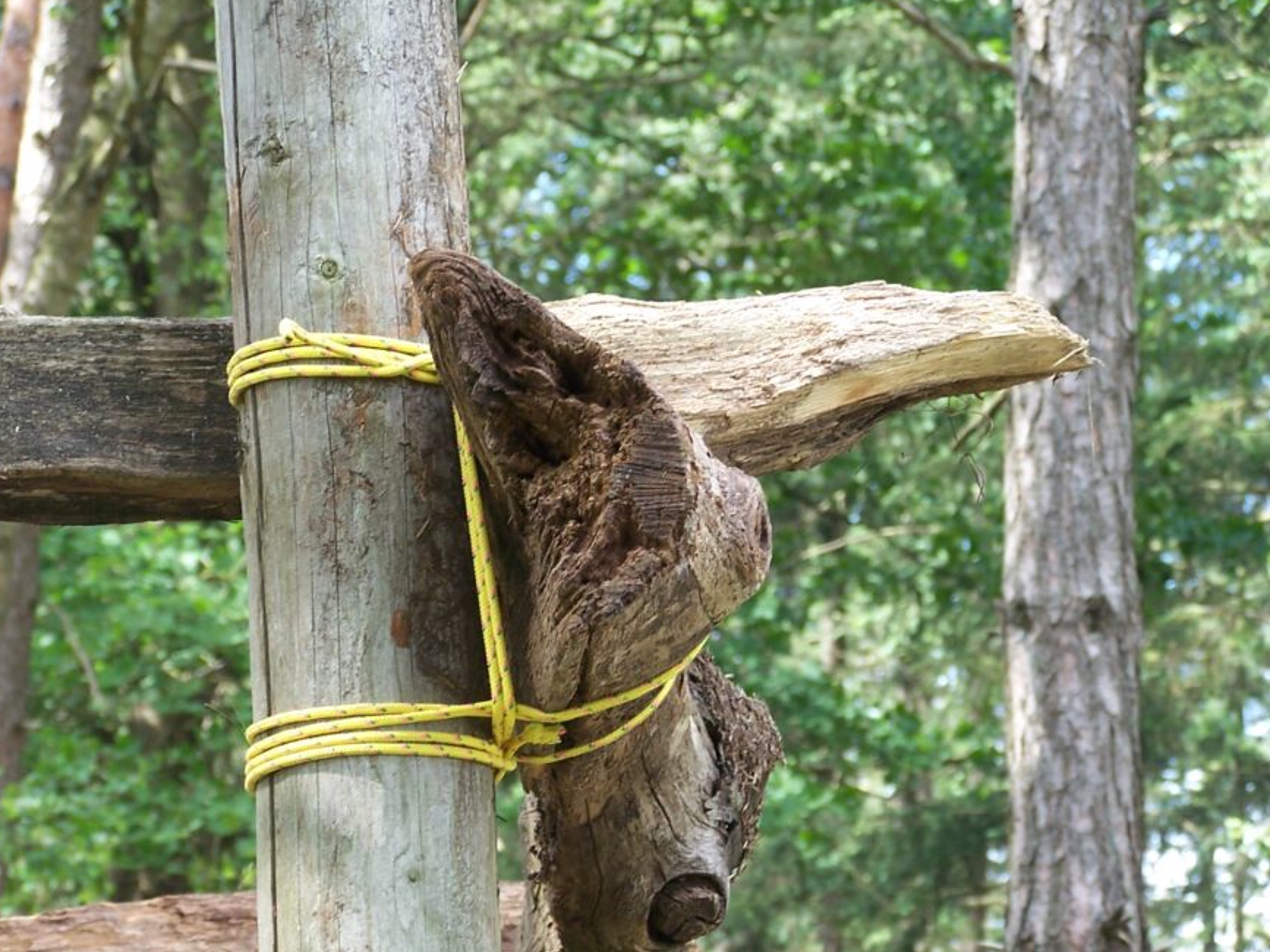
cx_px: 620
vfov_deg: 10.3
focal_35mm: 144
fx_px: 5282
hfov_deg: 13.7
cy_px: 546
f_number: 3.2
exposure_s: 1/60
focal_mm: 19.4
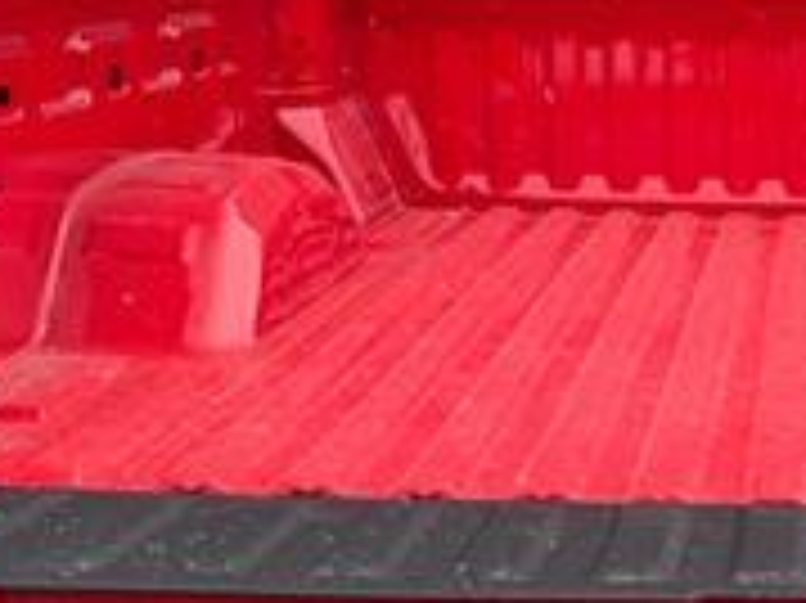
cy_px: 536
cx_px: 729
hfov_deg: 20.7
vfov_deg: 15.7
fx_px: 2164
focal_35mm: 93
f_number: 1.6
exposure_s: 1/133
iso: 32
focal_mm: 4.2
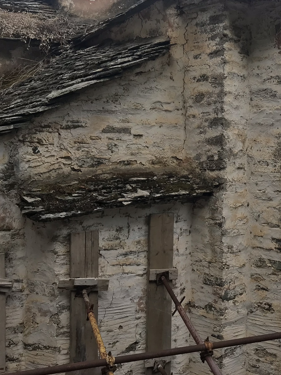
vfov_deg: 39.3
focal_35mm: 48
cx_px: 212
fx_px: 520
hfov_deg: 29.8
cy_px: 136
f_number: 1.8
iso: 20
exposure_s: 1/818
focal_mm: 3.99
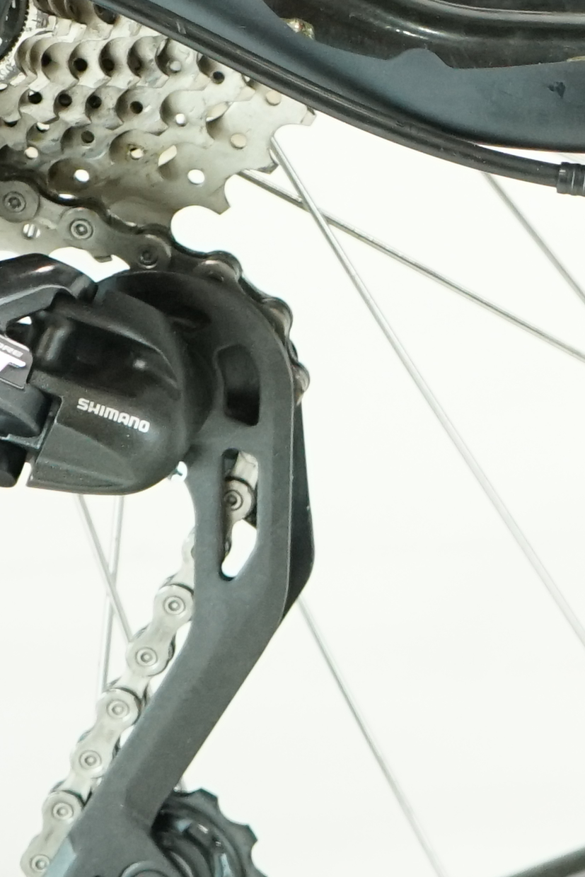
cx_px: 1545
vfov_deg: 11.4
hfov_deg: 7.1
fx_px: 4362
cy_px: 126
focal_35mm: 179
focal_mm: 37
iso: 2500
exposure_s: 1/200
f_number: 5
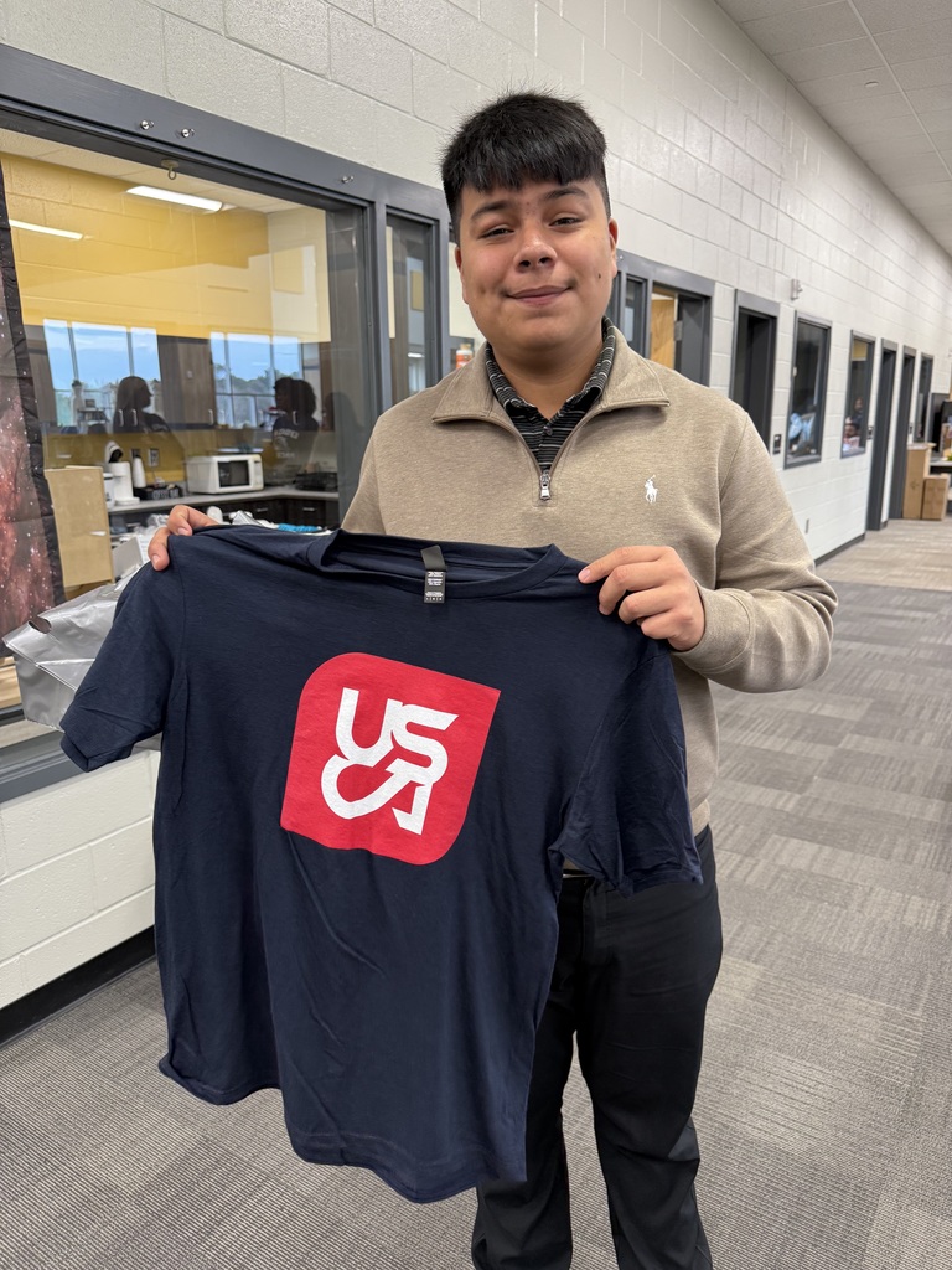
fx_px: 880
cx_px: 476
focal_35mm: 24
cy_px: 635
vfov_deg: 71.6
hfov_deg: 56.8
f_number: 1.78
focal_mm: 6.76
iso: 160
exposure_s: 1/60
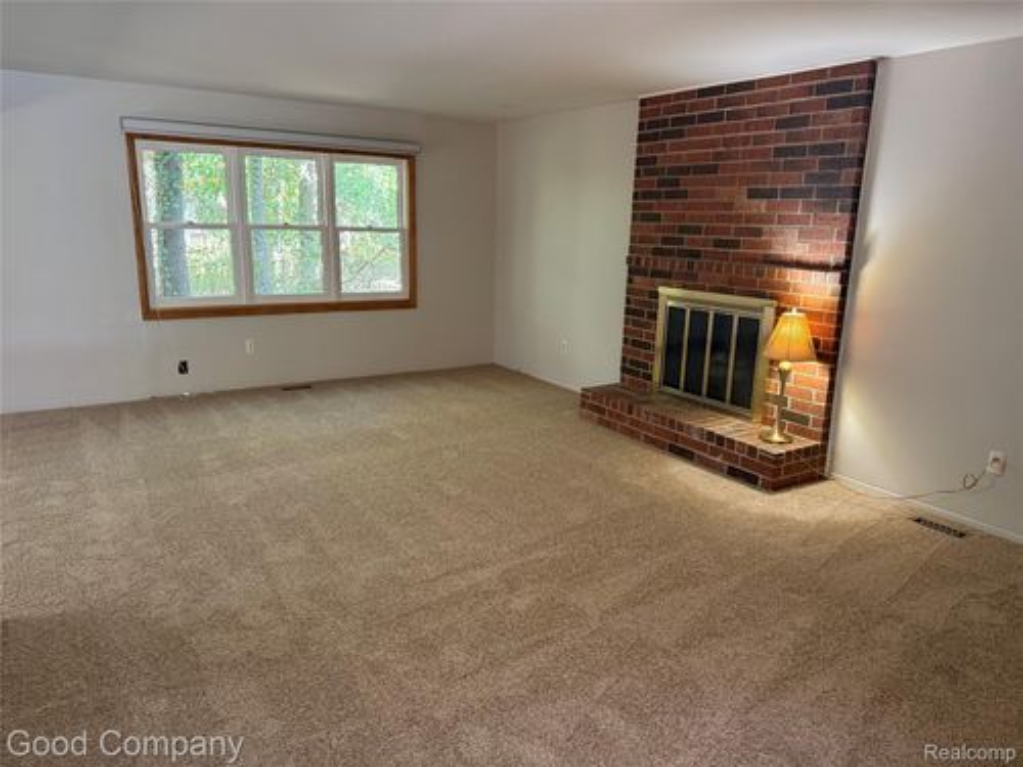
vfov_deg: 56.8
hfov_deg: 71.6
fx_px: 709
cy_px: 384
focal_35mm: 24
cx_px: 512
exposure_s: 1/60
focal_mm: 6.76
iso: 250
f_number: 1.78
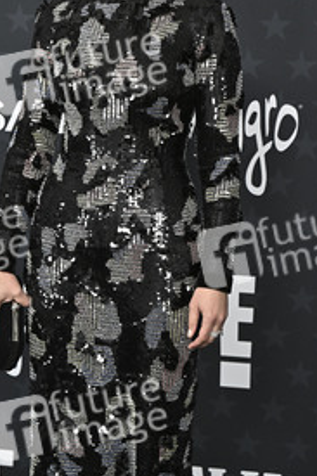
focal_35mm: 106
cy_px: 161
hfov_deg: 12.9
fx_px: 1402
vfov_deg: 19.2
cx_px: 128
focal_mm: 73
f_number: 5.6
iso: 1250
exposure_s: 1/320
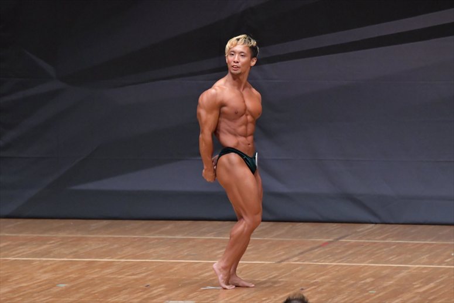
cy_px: 152
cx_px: 227
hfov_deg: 6.9
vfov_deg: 4.6
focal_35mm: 300
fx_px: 3782
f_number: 5.6
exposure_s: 1/400
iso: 6400
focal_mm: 200
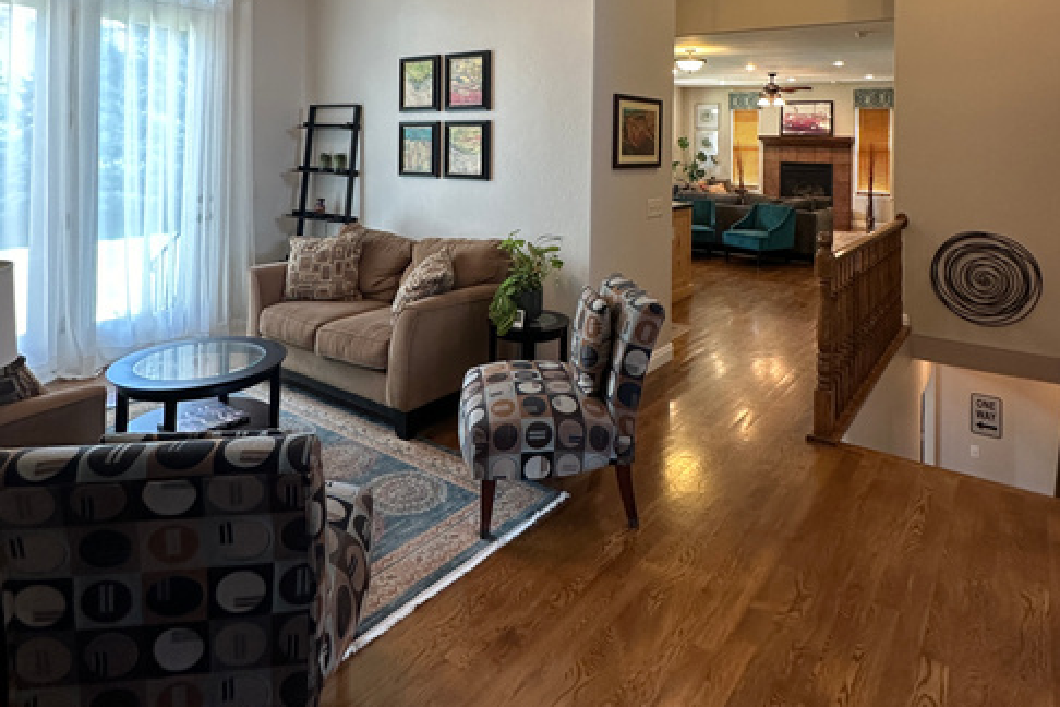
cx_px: 558
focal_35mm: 23
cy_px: 129
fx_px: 677
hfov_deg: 76.0
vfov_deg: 51.2
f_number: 2.2
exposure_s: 1/60
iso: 160
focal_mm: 2.22
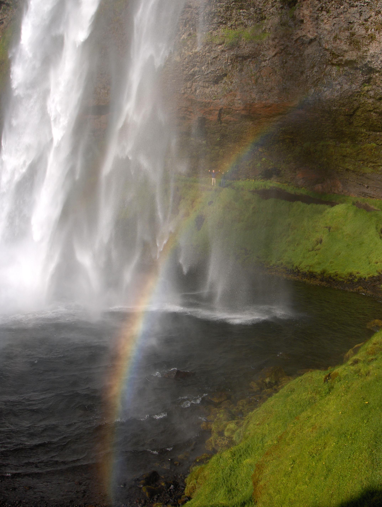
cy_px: 254
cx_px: 191
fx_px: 572
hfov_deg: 36.9
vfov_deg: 47.8
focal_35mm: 39
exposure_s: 1/351
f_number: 4.8
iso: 54
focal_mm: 8
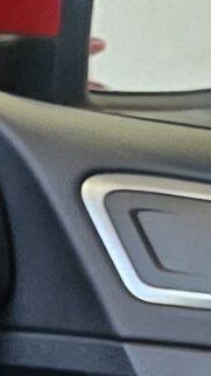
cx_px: -1055
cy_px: 829
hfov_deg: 4.5
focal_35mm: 199
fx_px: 1980
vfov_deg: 9.8
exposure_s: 1/25
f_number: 1.7
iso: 1000
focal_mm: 6.3
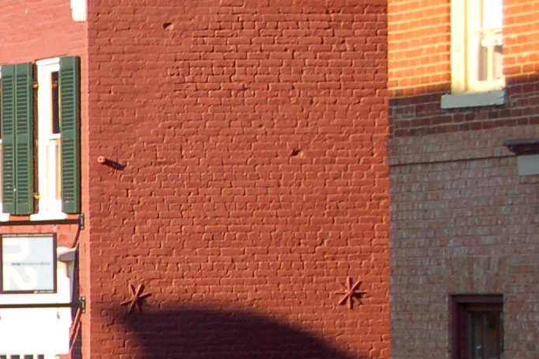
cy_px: 457
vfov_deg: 4.6
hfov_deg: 6.6
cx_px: -628
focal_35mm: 298
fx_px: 4461
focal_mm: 45
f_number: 5.6
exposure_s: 1/500
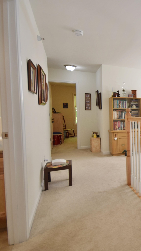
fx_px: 178
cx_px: 165
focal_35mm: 27
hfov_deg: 35.2
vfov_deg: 70.2
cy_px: 123
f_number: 6.3
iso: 200
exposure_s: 1/30
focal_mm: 11
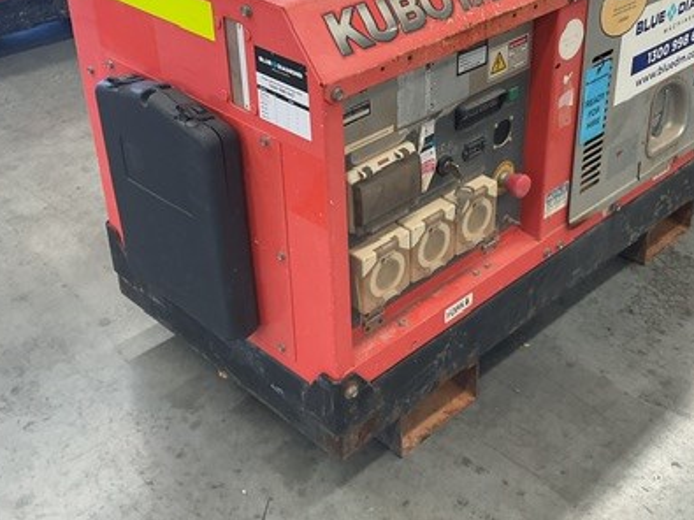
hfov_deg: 40.4
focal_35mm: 47
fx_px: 942
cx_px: 397
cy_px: 169
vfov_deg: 30.6
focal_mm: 3
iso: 64
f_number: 1.8
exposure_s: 1/100
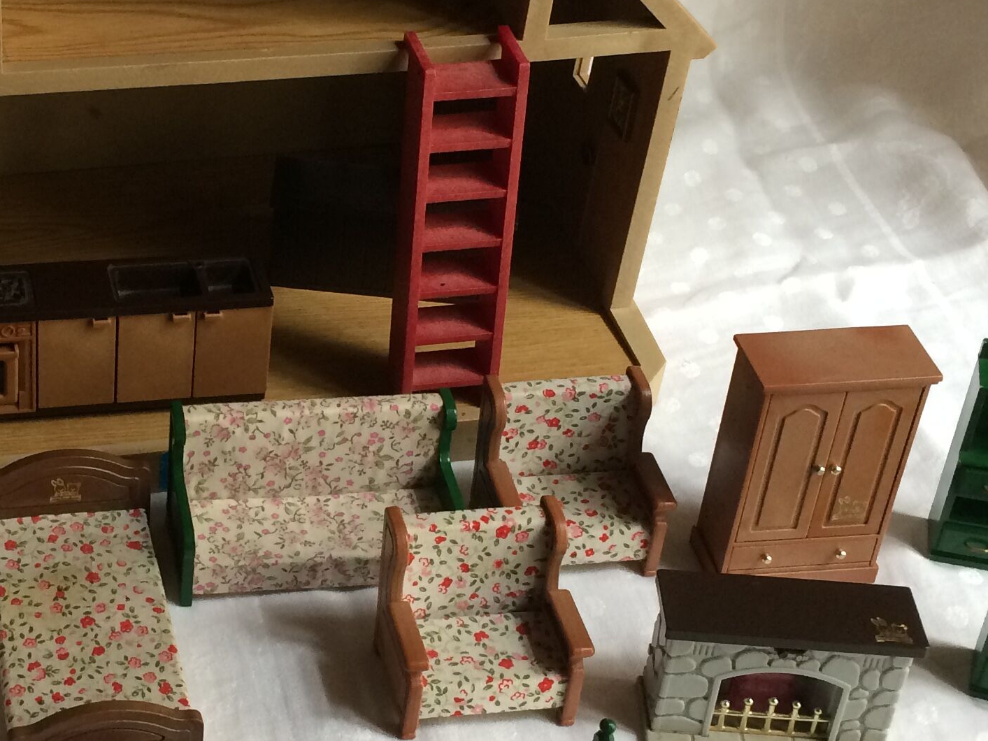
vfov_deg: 21.9
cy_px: 376
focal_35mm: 67
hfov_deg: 28.3
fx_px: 1912
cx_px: 180
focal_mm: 4.15
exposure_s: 1/33
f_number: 2.2
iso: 64
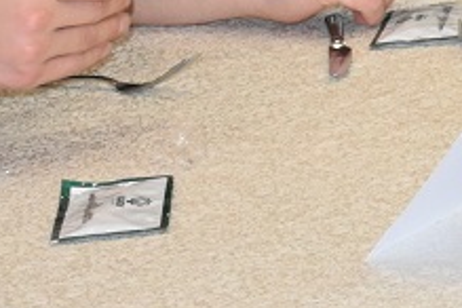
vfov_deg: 4.5
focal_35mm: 298
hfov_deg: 6.4
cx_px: 1342
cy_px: -488
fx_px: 3824
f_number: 4.2
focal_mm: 34
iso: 1800
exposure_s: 1/60
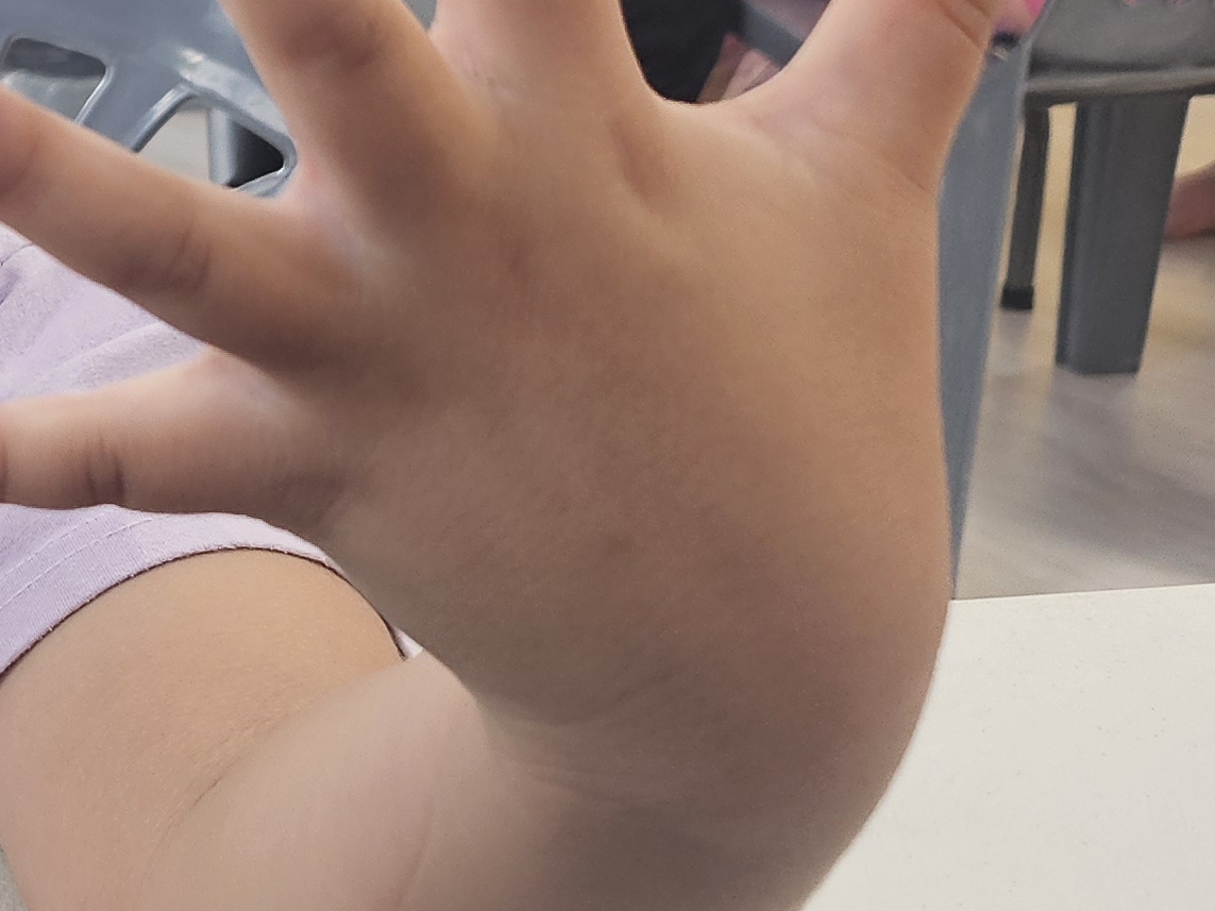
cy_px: 174
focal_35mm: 84
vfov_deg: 17.4
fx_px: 2948
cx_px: -441
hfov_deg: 20.8
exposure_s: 1/120
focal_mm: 5
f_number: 1.8
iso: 100
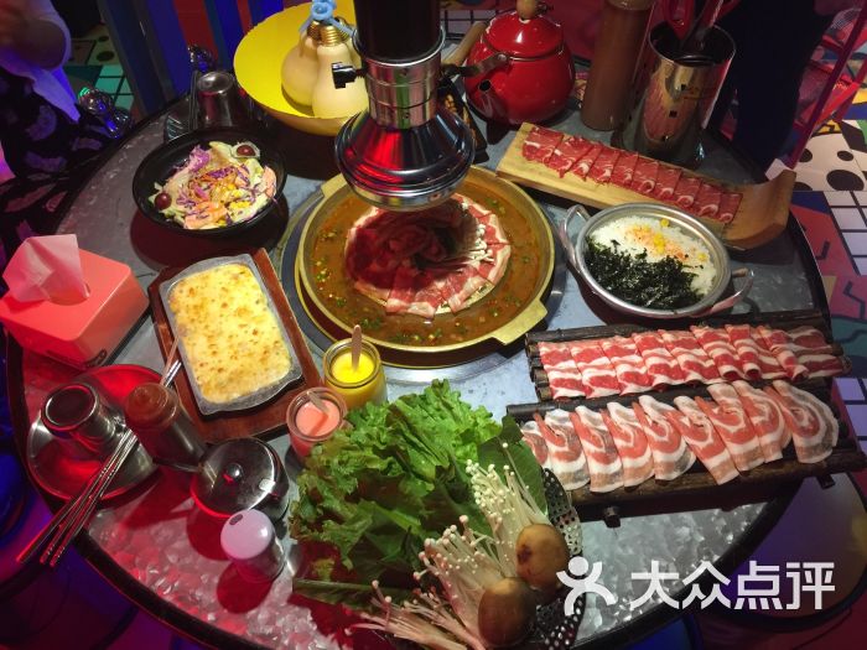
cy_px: 325
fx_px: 726
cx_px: 434
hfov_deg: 61.7
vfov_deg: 48.2
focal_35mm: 29
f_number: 2.2
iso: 64
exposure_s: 1/17
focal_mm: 4.15
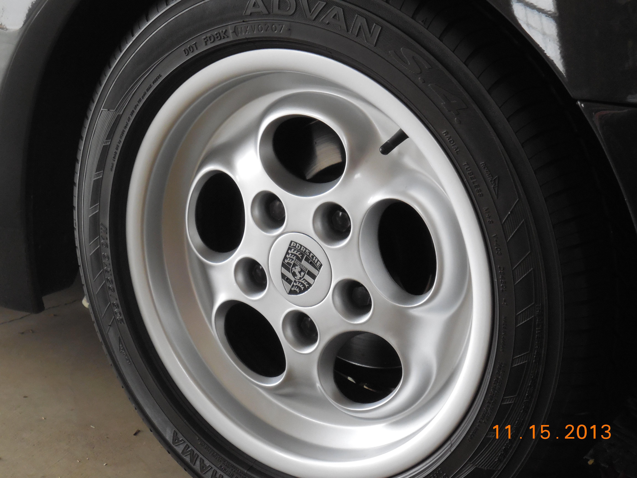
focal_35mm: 63
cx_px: 318
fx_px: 1159
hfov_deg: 30.7
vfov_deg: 23.3
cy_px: 239
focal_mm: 11.3
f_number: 5.6
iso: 400
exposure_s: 1/20
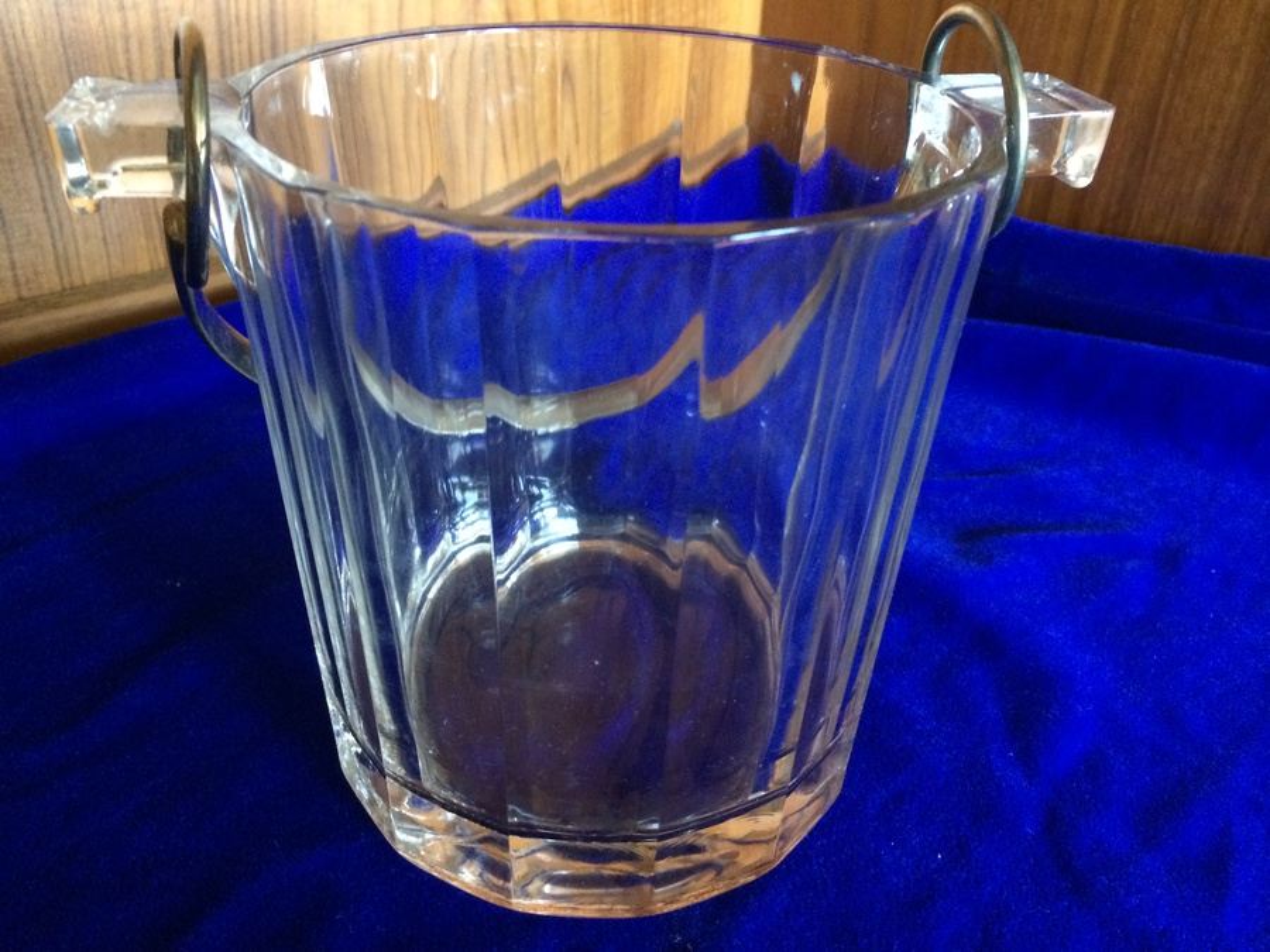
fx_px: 1101
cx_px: 635
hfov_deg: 60.0
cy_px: 476
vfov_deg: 46.8
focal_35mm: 30
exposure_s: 1/15
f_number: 2.2
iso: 320
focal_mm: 4.12
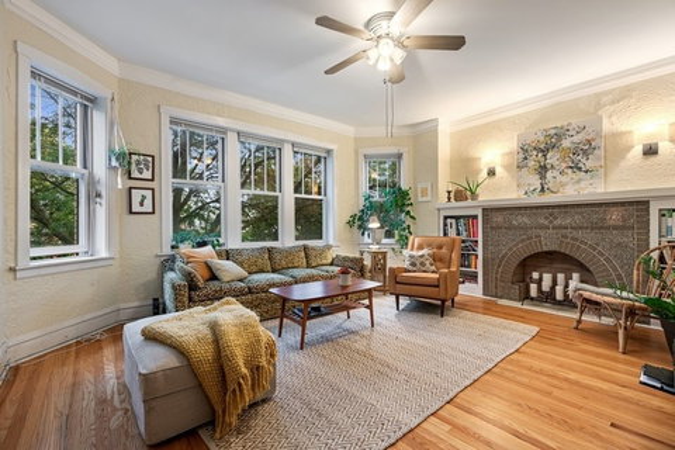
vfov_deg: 73.7
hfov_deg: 96.7
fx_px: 300
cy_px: 225
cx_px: 338
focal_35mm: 16
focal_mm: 16
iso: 320
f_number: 7.1
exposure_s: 1.3
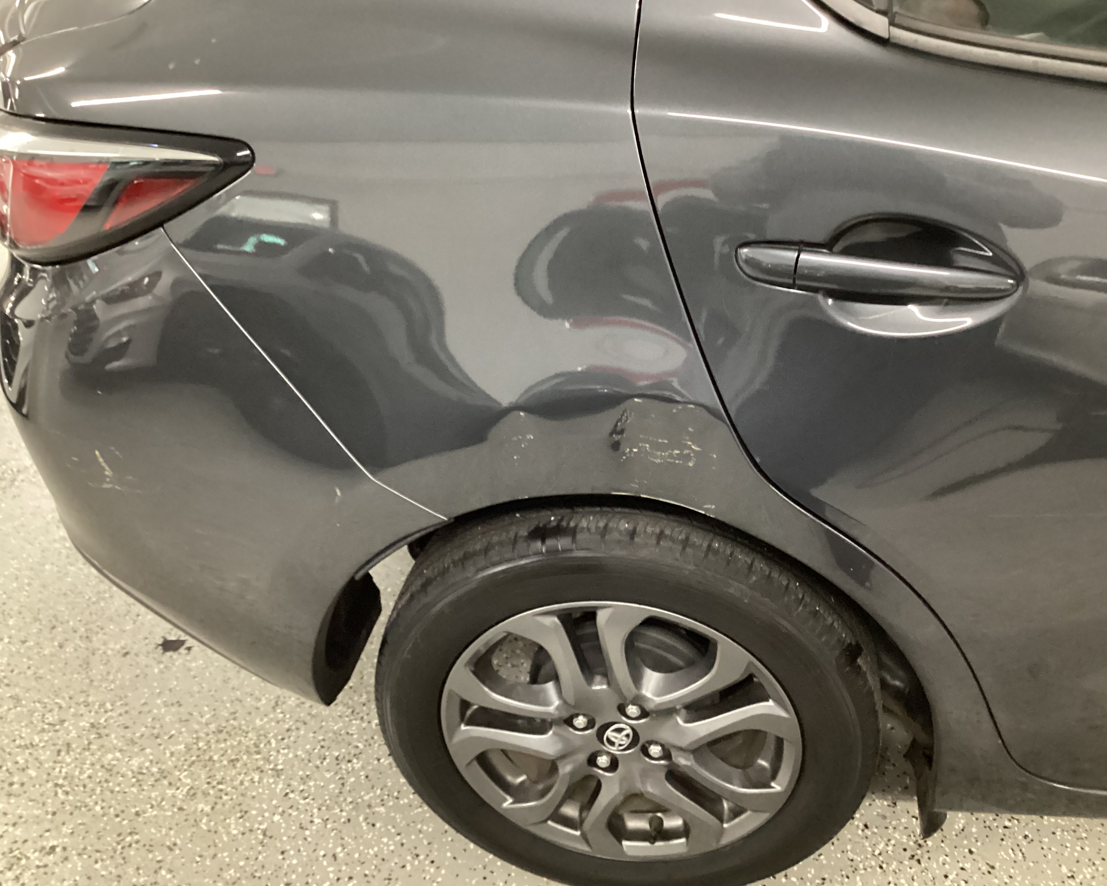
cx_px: 580
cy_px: 437
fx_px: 1081
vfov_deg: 44.5
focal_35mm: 33
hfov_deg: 54.2
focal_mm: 3.3
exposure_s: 1/30
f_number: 2.4
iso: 800
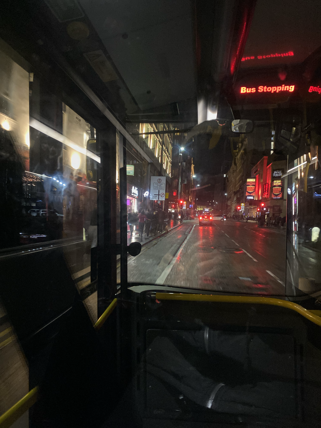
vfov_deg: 67.3
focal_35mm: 26
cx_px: 160
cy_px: 214
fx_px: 321
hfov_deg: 53.1
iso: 800
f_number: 1.8
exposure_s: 1/25
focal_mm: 4.25
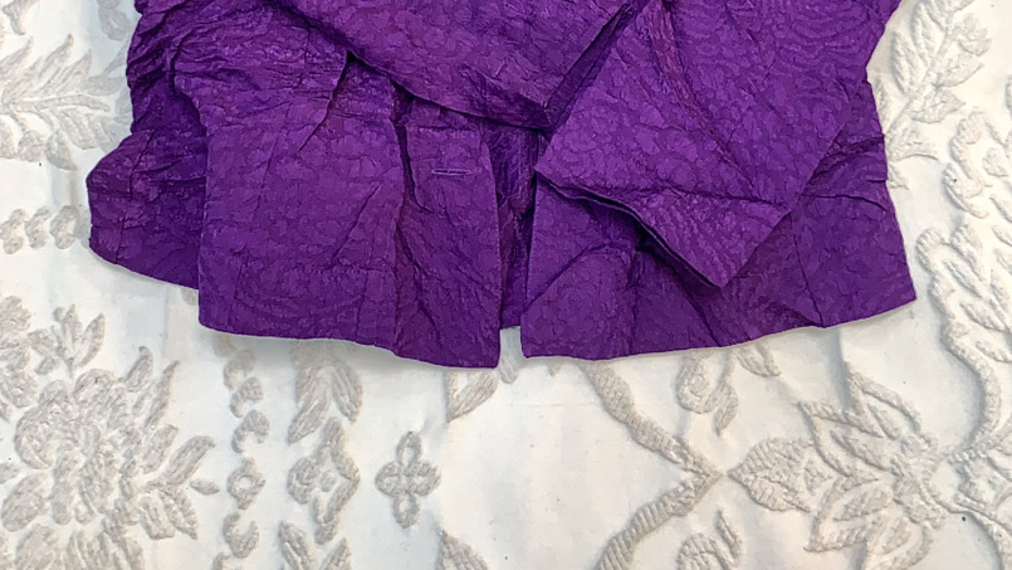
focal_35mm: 38
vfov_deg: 29.9
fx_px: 1020
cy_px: 59
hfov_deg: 52.8
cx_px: 505
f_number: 1.8
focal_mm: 4.25
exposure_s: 1/100
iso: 64
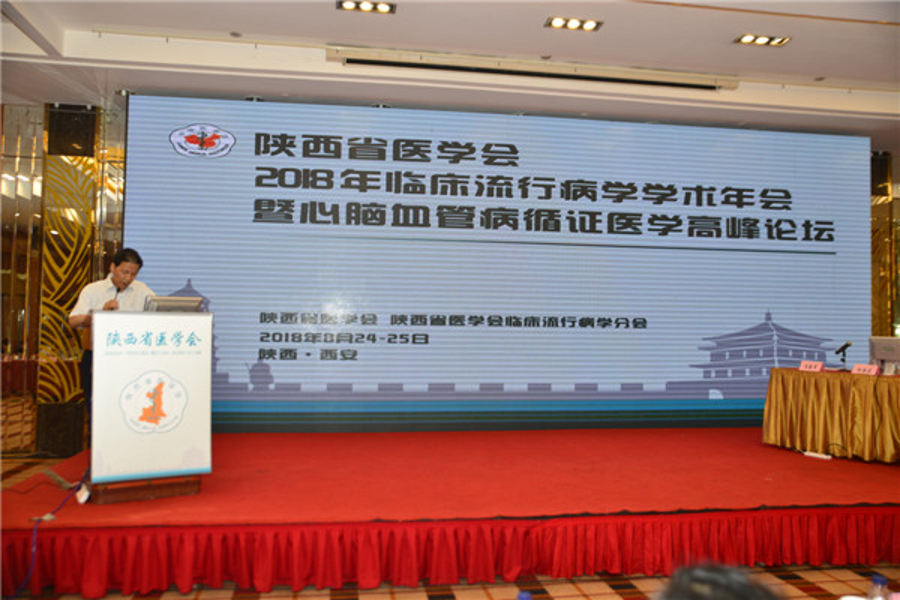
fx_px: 800
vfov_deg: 41.1
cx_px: 450
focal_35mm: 32
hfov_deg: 58.7
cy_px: 300
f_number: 2.8
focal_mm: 32
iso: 160
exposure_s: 1/60
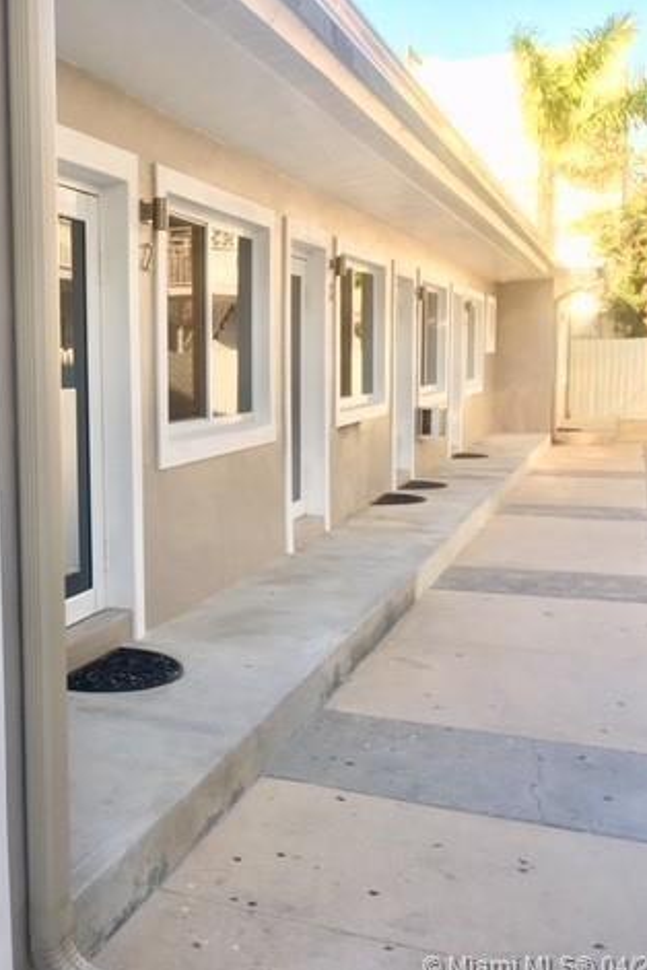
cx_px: 43
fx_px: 1105
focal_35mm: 41
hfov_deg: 30.9
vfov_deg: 47.4
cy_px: 490
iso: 25
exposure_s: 1/123
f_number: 2.2
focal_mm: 4.15
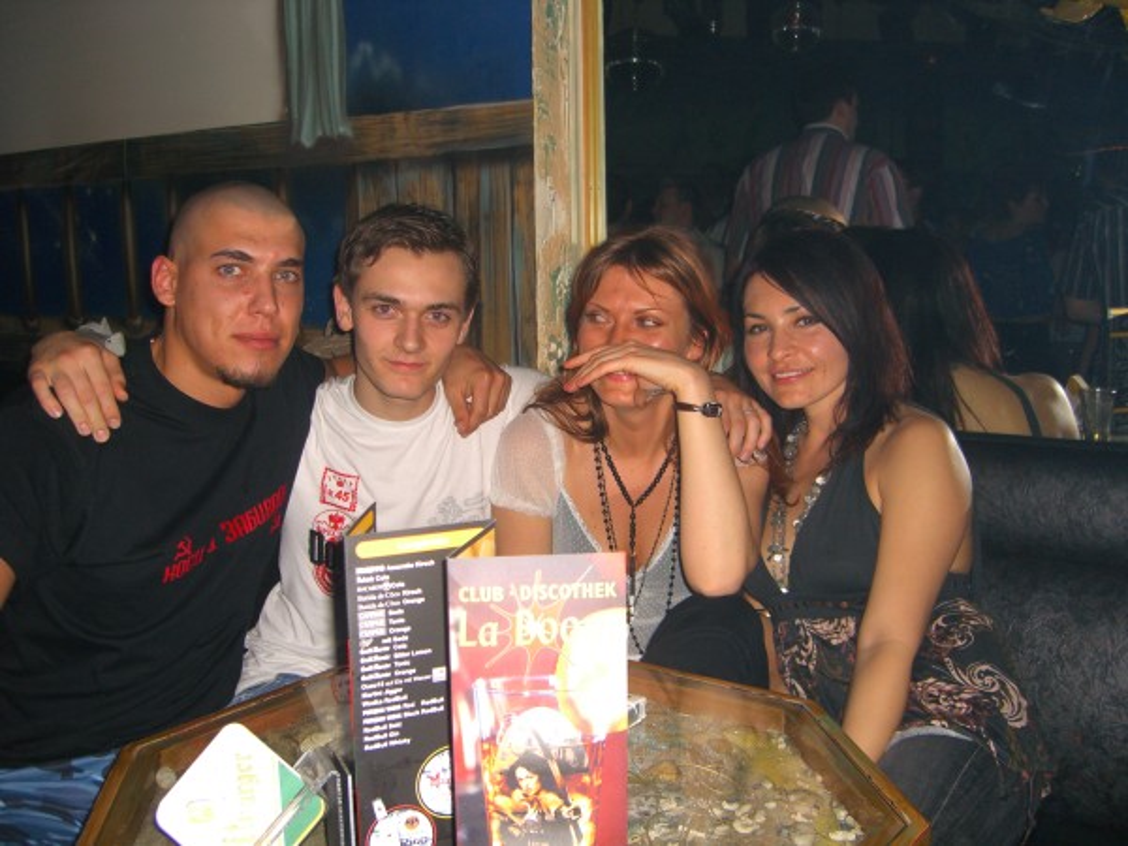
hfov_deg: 49.0
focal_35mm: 38
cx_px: 564
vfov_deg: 37.7
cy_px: 423
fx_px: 1238
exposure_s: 1/60
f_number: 2.8
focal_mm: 7.9
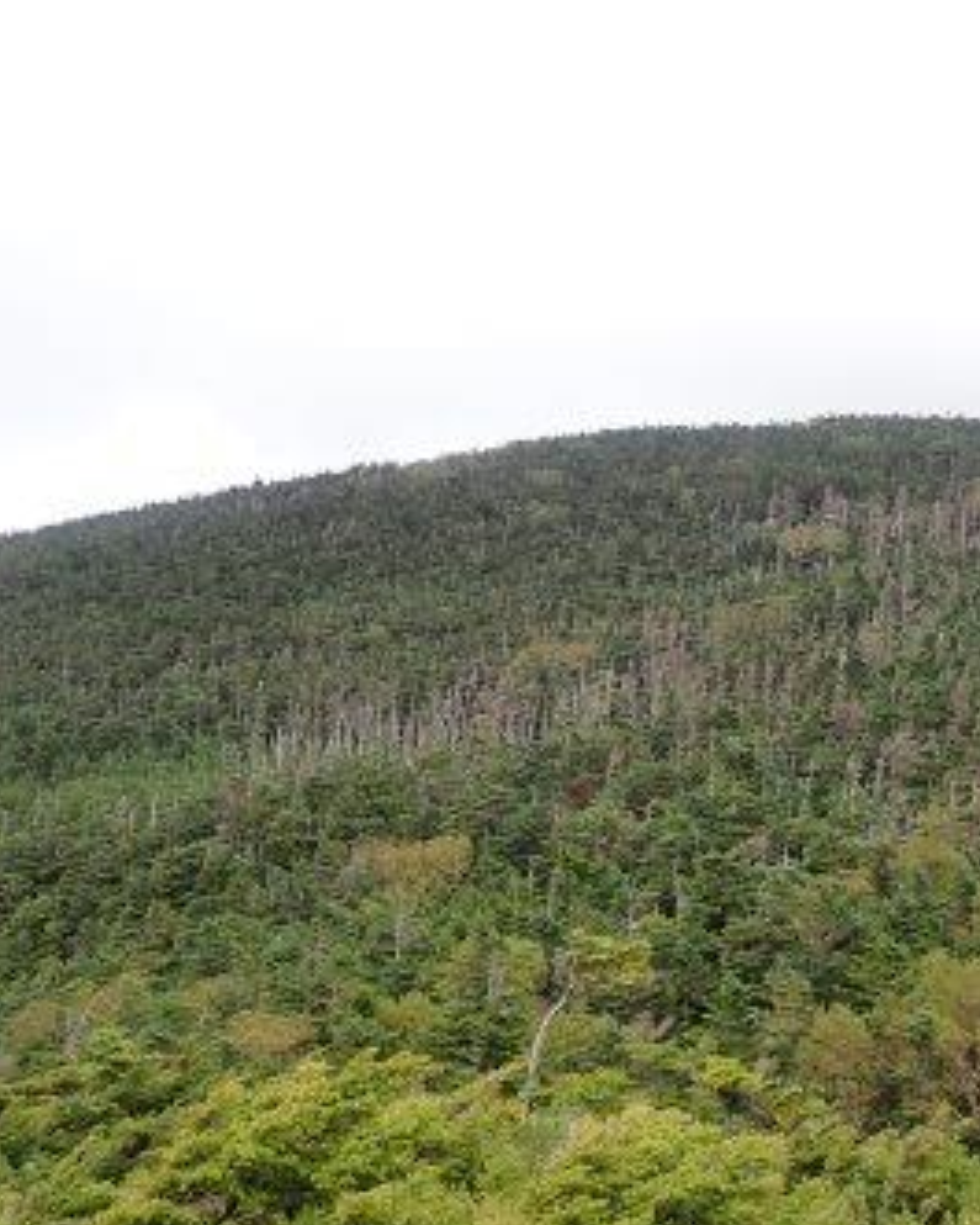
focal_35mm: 33
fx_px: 1196
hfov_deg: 44.2
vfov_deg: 54.2
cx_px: 610
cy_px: 614
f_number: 2.8
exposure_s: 1/320
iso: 100
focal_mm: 4.5
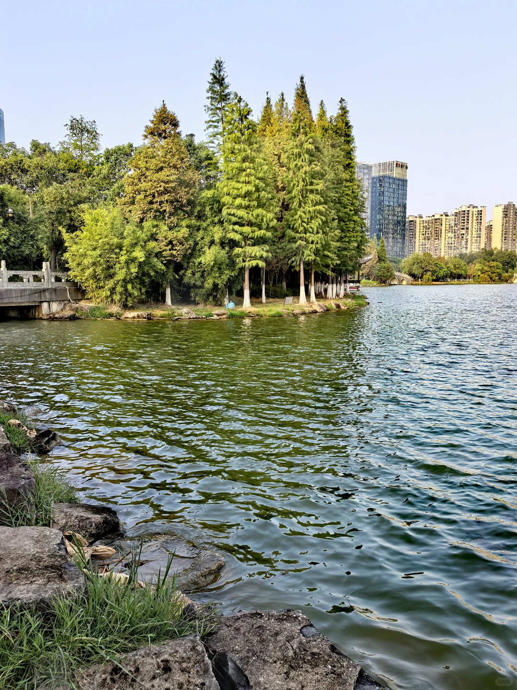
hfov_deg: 45.4
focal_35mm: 31
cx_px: 258
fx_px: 617
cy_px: 345
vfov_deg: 58.4
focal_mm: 5.75
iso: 50
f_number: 2
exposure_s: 1/1085
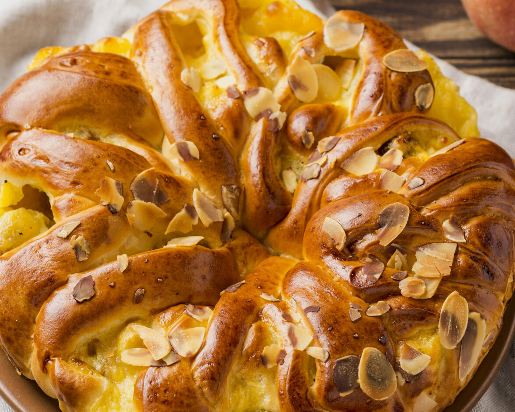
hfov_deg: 9.0
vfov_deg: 7.2
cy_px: 301
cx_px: 176
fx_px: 3262
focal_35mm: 214
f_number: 9
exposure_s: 1/125
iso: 100
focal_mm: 105
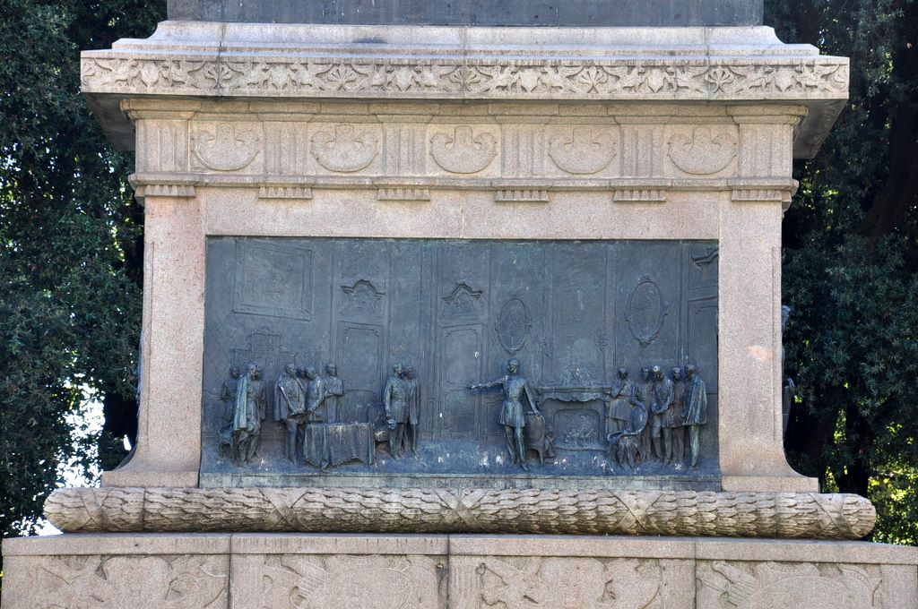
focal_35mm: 158
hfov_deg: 13.1
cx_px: 459
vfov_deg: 8.7
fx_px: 4011
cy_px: 304
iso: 200
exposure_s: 1/80
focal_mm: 105
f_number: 8
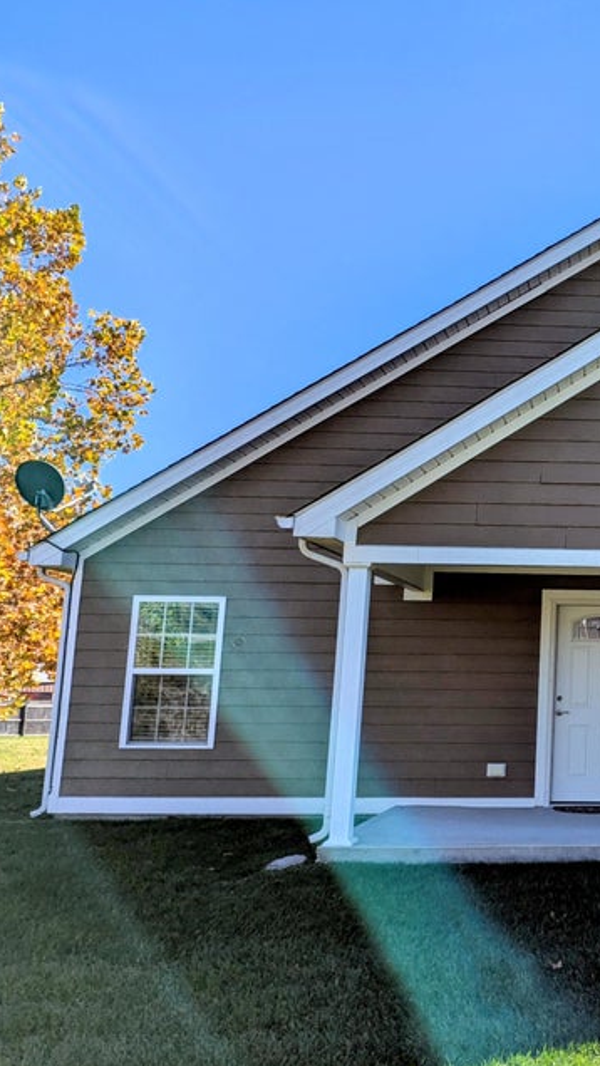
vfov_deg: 56.6
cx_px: 677
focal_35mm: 35
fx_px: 989
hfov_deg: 29.9
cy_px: 535
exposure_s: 1/1855
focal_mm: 6.81
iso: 45
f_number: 1.85
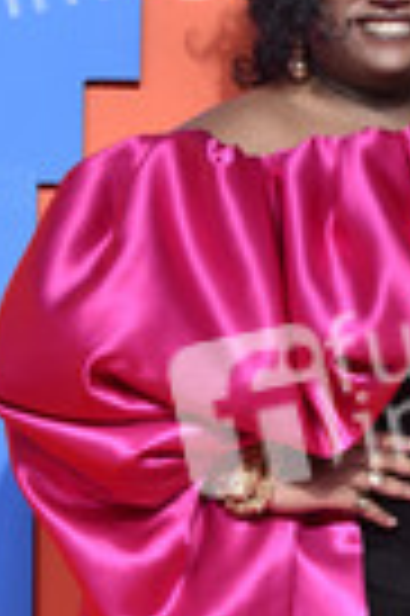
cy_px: 616
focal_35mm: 582
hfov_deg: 2.4
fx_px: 9967
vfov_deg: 3.5
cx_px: 532
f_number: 3.5
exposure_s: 1/250
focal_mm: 200
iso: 2000
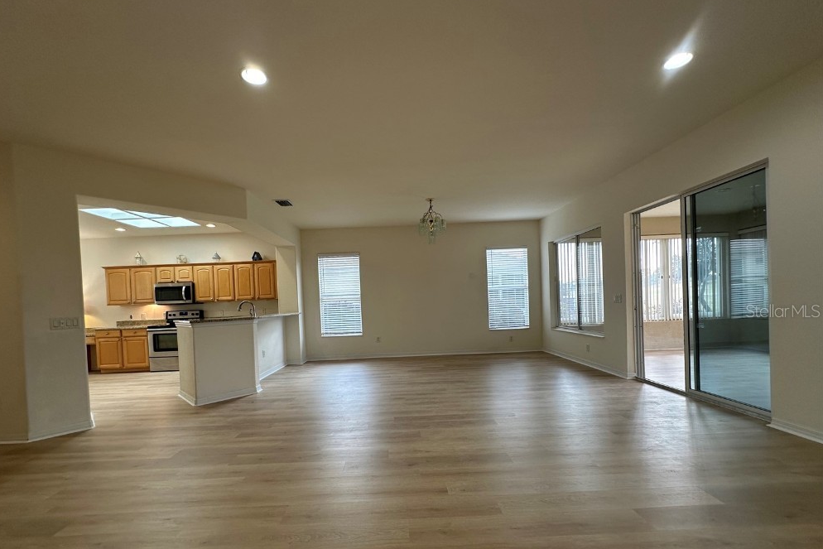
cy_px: 311
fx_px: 343
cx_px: 400
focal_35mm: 15
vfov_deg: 77.0
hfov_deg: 100.4
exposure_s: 1/120
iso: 100
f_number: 2.2
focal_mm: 2.22
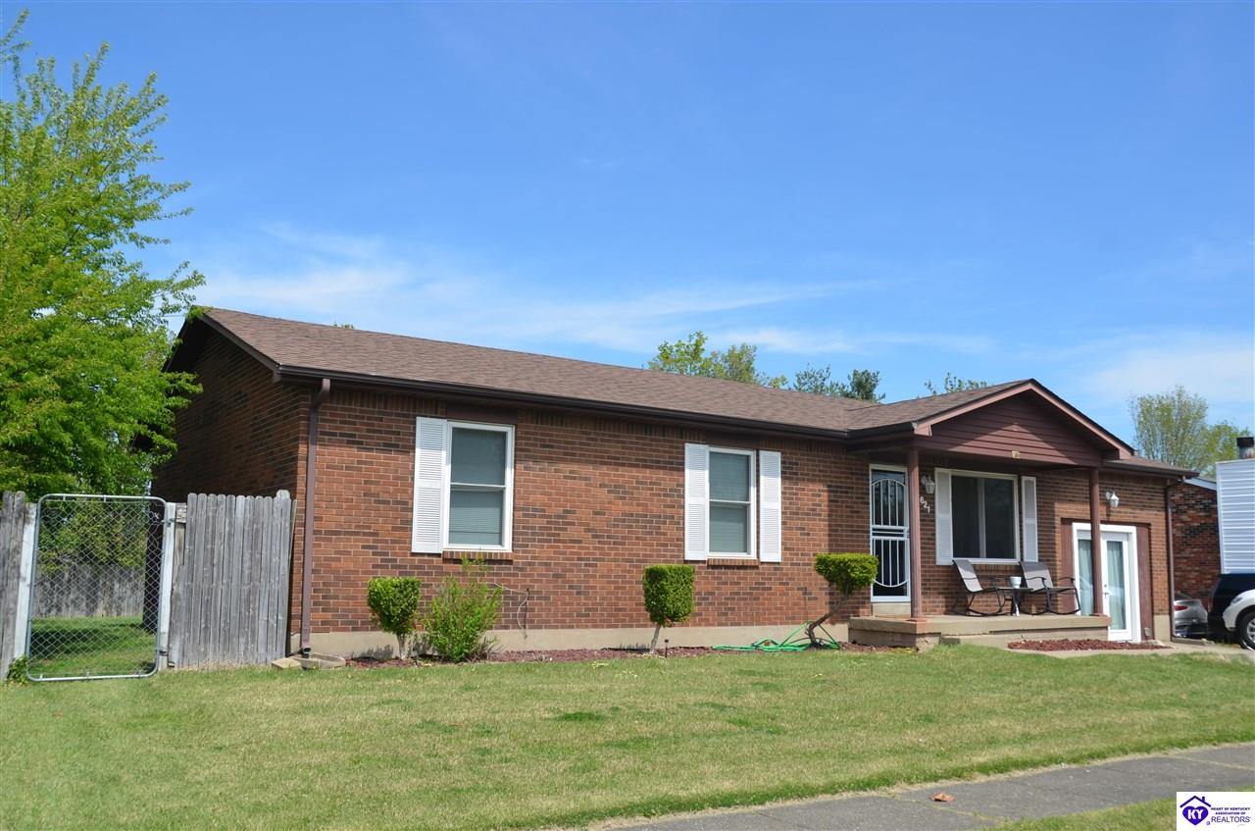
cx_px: 628
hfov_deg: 62.0
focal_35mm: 30
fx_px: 1043
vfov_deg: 43.4
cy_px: 416
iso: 100
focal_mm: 20
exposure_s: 1/250
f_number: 8
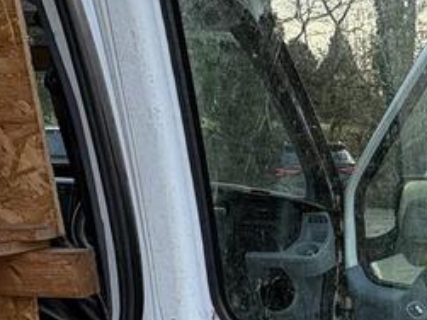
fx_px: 616
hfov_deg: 32.5
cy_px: 332
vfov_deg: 27.2
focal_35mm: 50
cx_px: 493
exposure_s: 1/114
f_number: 2.2
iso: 40
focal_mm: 2.22
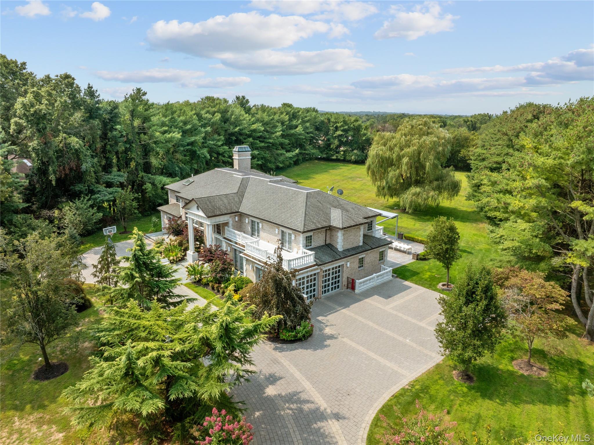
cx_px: 297
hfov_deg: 71.6
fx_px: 412
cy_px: 222
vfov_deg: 56.8
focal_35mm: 24
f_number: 9
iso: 100
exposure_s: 1/240
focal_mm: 12.29
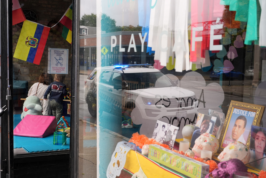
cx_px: 133
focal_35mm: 50
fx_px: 369
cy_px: 89
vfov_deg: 27.0
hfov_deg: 39.6
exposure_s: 1/80
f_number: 14
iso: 800
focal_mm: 50
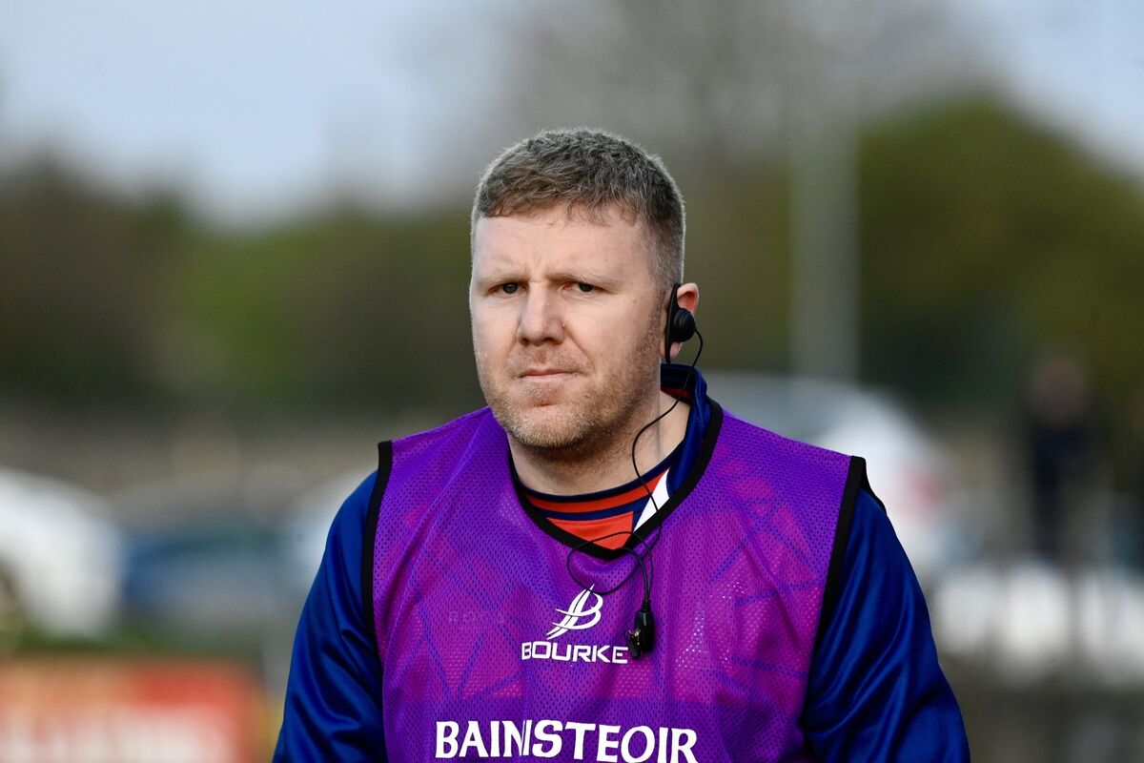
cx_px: 572
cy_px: 382
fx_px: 12392
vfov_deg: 3.5
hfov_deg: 5.3
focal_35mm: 390
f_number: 5.6
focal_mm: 390
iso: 3600
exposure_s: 1/800
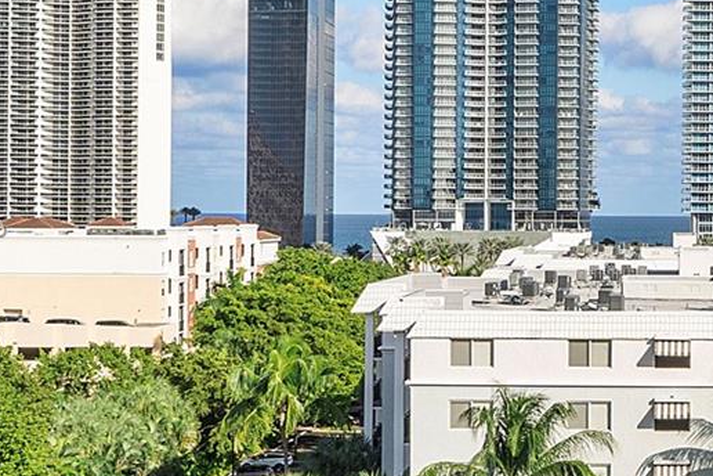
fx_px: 1842
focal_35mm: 93
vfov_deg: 14.7
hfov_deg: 21.3
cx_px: 669
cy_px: 228
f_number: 10
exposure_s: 1/500
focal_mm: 20
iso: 200
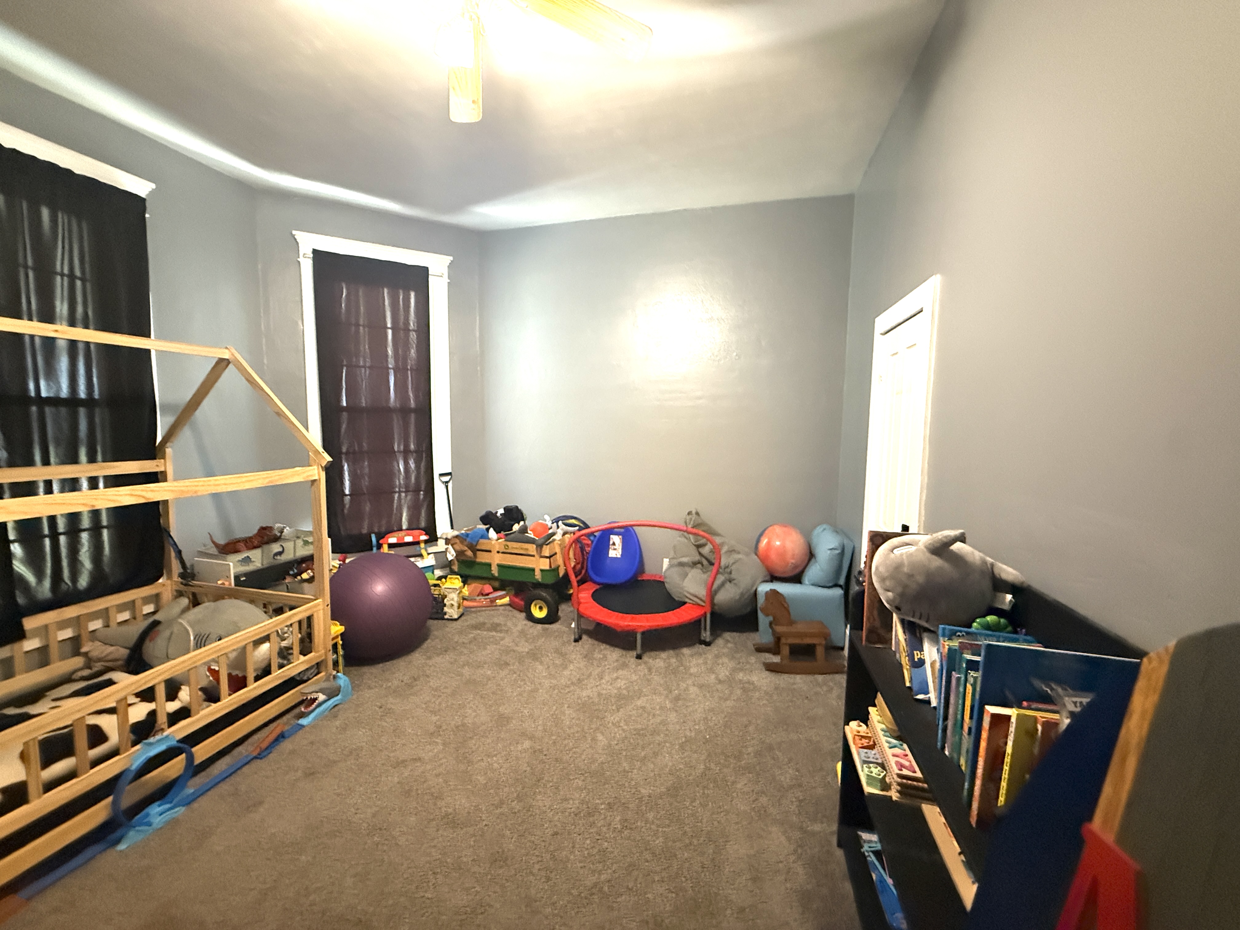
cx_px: 620
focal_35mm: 14
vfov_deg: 85.7
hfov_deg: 102.1
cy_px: 465
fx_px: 502
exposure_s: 1/60
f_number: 2.2
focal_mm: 2.22
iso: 1250
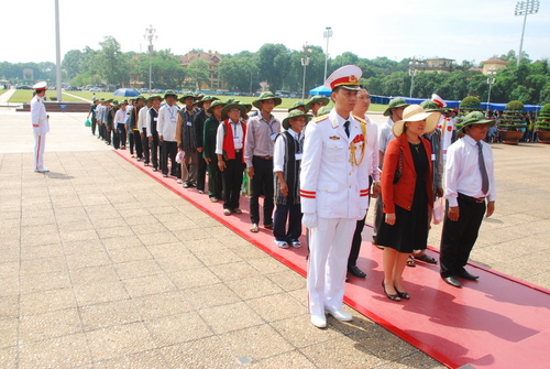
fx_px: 459
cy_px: 184
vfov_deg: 43.7
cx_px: 275
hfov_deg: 61.9
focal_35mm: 30
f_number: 11
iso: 320
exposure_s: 1/125
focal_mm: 20
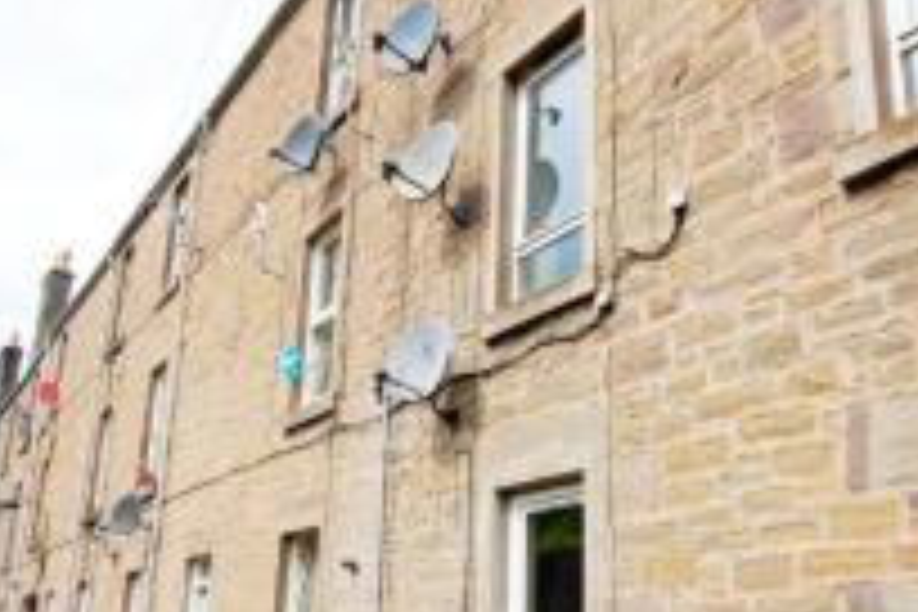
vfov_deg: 37.4
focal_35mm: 35
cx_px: 518
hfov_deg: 54.3
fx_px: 892
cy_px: 412
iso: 200
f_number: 9
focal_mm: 10
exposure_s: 1/320
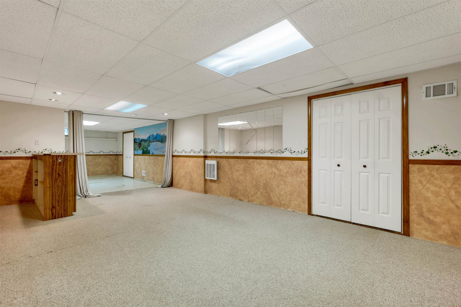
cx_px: 230
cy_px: 154
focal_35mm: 15
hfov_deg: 100.4
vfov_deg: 77.3
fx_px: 192
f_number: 8
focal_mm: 15
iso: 400
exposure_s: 1/25
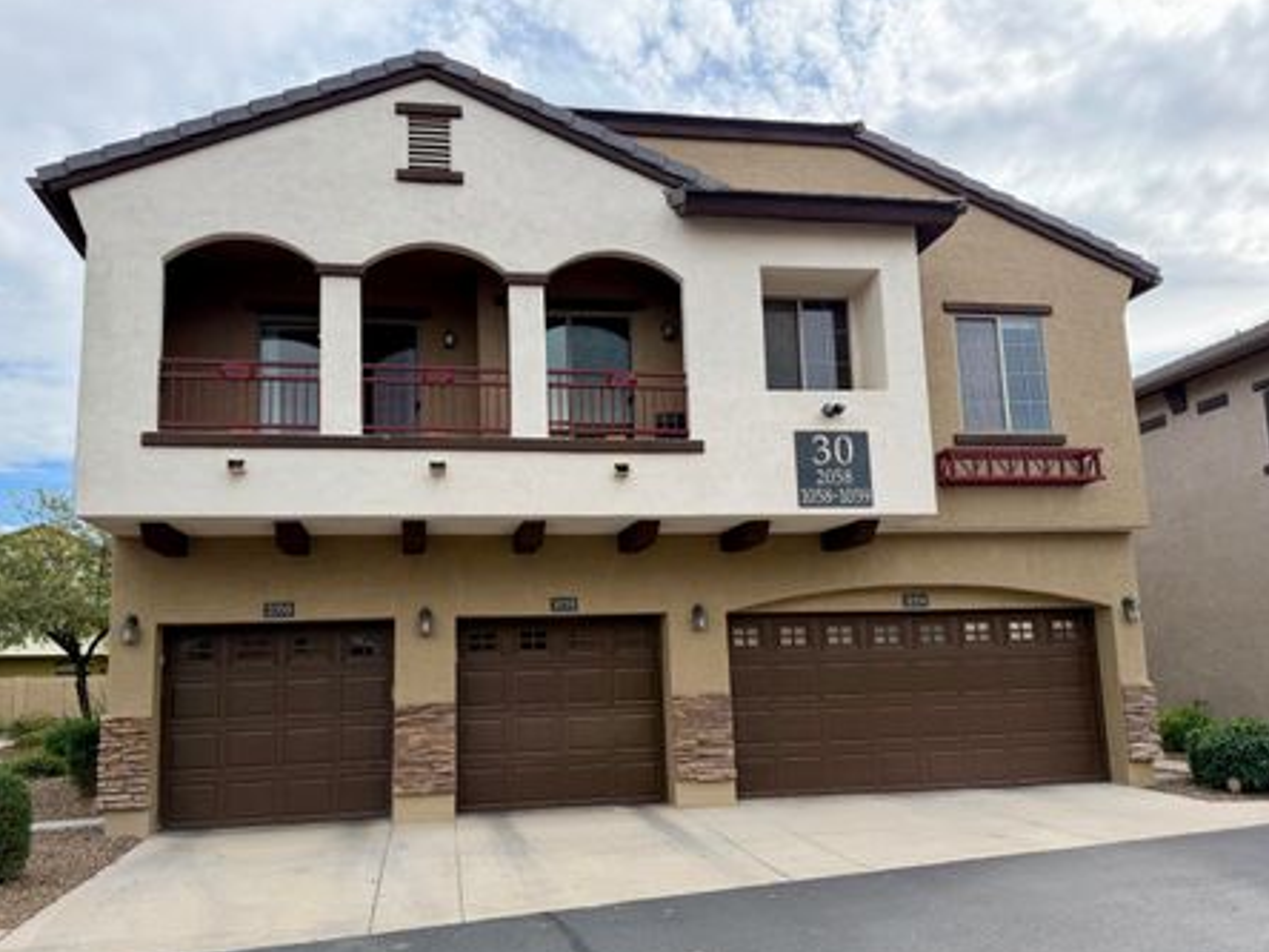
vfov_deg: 51.3
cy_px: 522
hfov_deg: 65.2
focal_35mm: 27
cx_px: 574
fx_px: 990
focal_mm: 6.76
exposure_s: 1/3425
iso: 100
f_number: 1.78
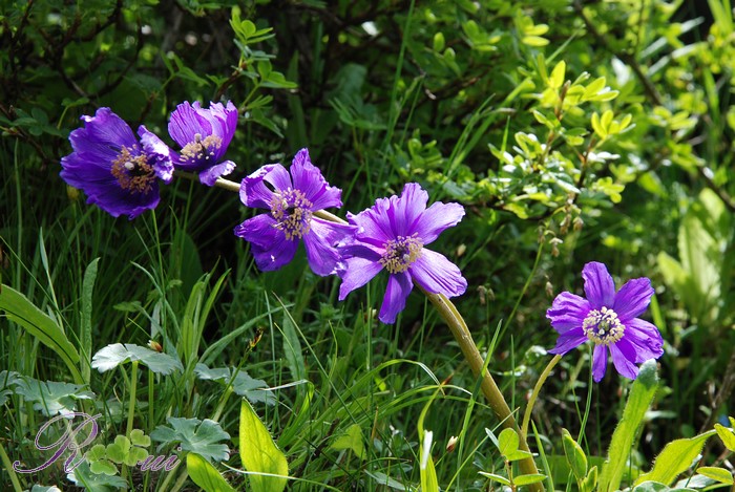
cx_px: 368
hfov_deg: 16.0
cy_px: 246
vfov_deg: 10.8
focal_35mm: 128
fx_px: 2607
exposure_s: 1/45
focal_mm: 85
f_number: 13
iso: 250
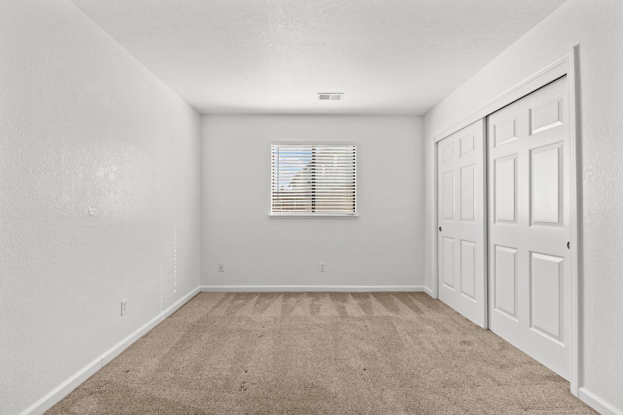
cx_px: 312
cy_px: 208
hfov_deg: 96.7
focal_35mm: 16
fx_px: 277
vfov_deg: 73.7
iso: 100
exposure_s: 1/3
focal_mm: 16
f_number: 8
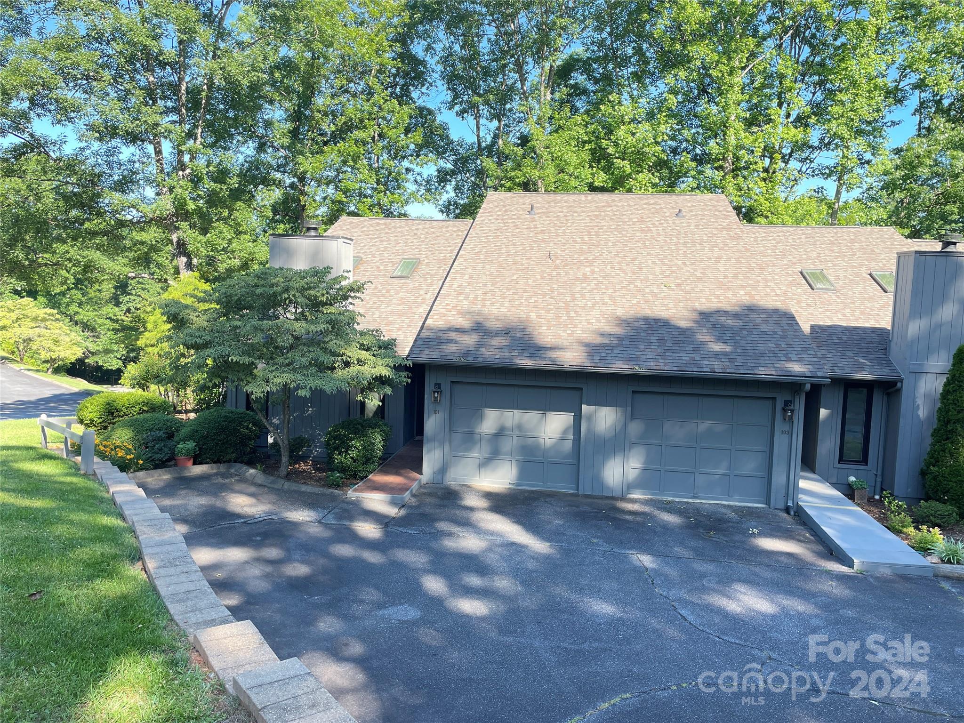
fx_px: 724
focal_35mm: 26
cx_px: 482
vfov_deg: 53.1
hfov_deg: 67.3
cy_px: 362
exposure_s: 1/364
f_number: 1.6
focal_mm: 4.2
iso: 50
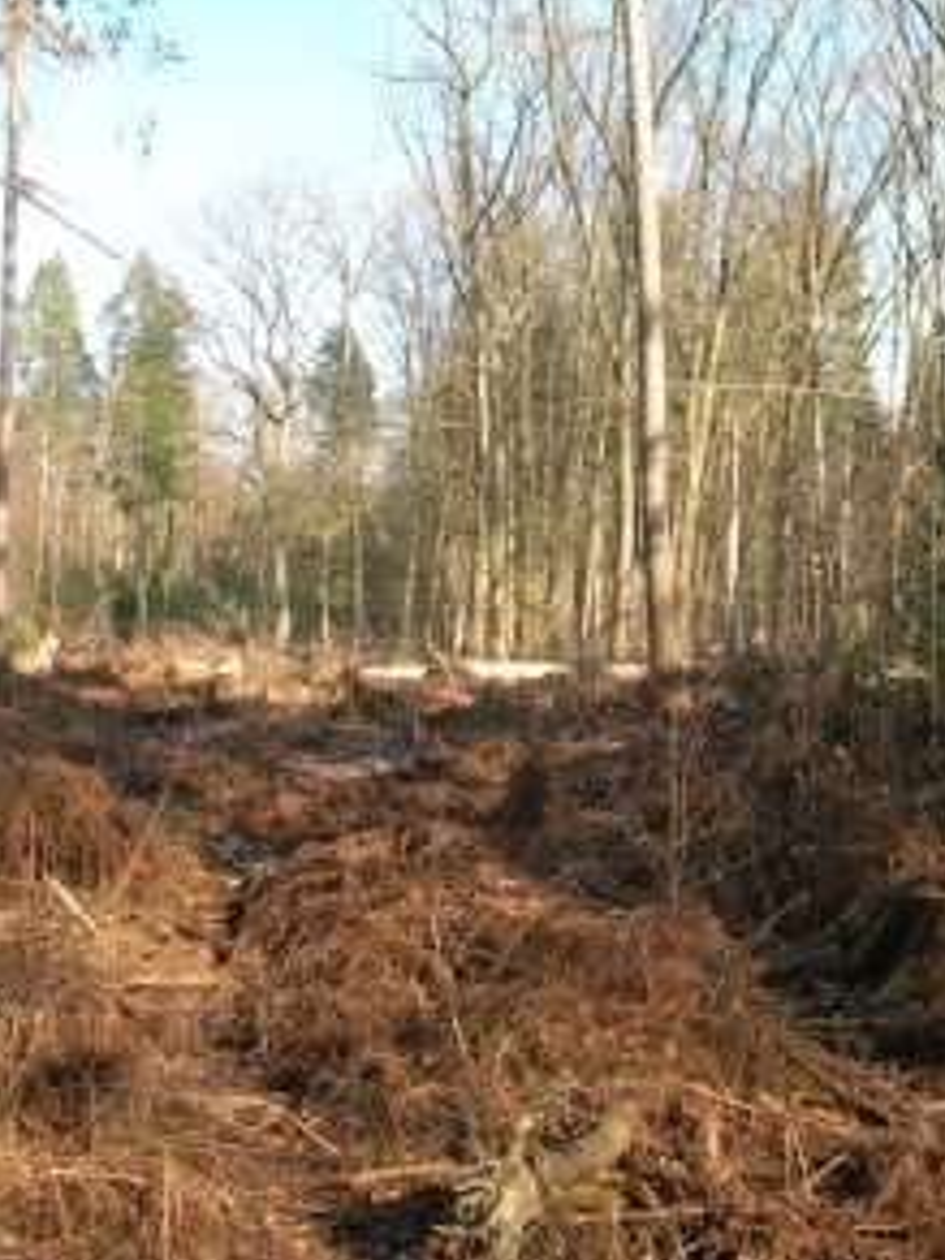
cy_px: 630
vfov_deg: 36.8
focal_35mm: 52
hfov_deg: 28.0
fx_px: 1893
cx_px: 578
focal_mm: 7.8
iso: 50
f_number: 4.8
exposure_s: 1/95.6
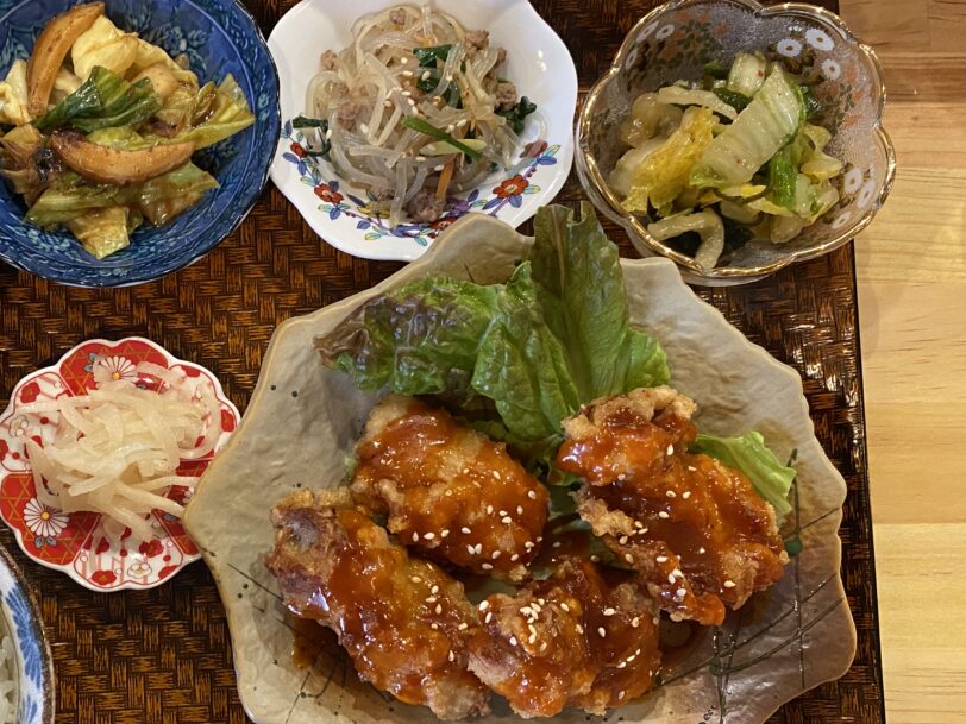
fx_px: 1144
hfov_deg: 43.8
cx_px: 209
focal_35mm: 41
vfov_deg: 34.9
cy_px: 458
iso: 400
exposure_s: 1/60
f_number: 1.8
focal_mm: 4.25
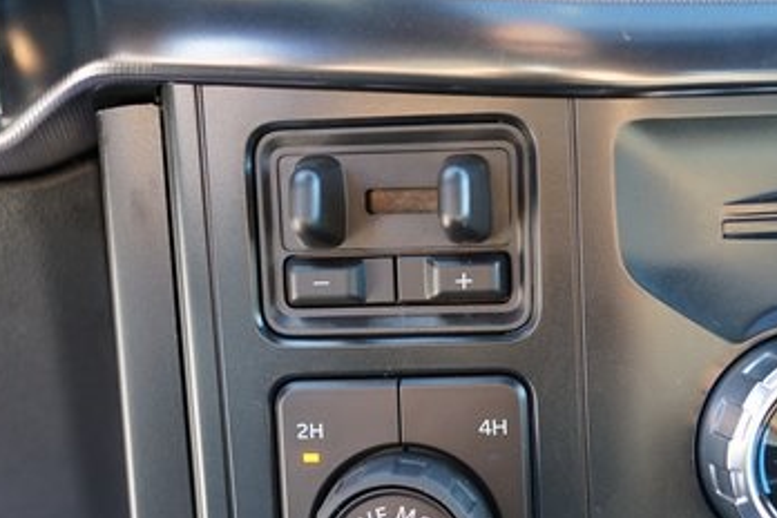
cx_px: 473
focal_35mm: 68
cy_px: 401
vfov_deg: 19.8
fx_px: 1468
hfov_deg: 29.6
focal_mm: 37
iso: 640
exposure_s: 1/60
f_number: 4
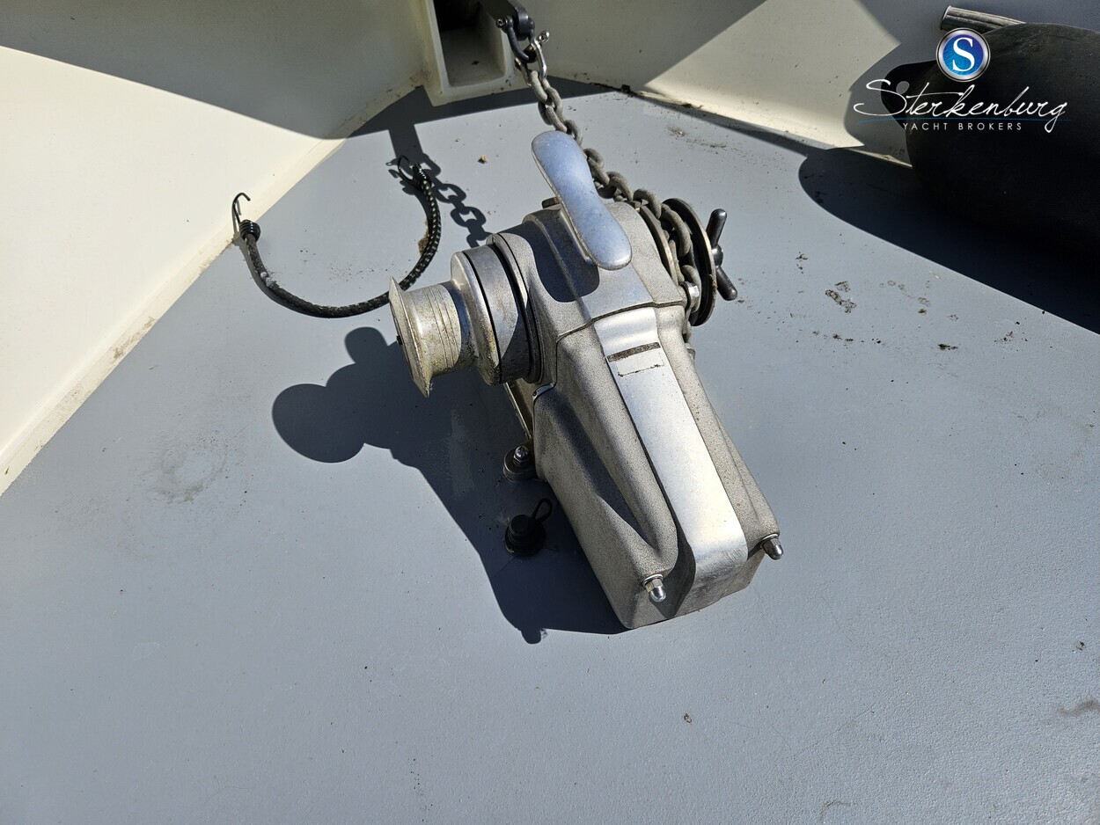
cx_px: 550
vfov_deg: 58.9
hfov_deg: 73.9
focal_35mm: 23
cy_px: 412
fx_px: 731
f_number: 1.8
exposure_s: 1/4591
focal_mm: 5.4
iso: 25
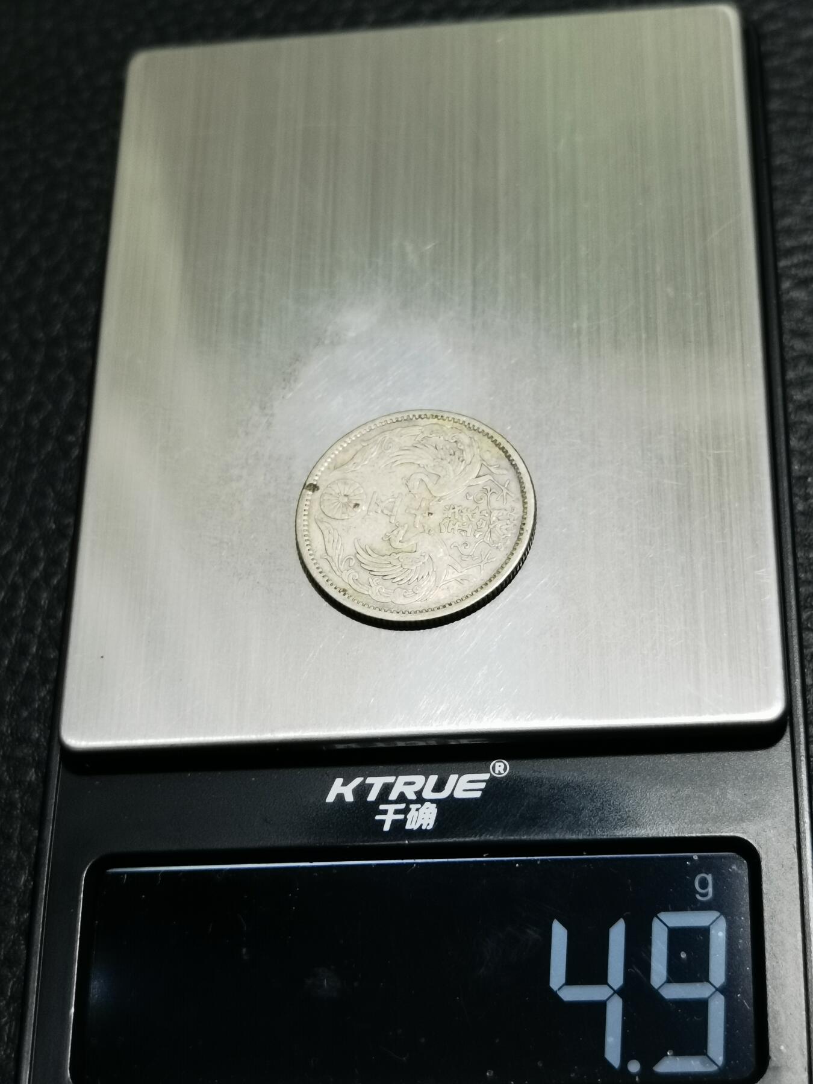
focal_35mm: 64
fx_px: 2004
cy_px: 542
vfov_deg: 30.3
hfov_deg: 22.9
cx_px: 406
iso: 125
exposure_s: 1/100
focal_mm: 6.67
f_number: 1.9
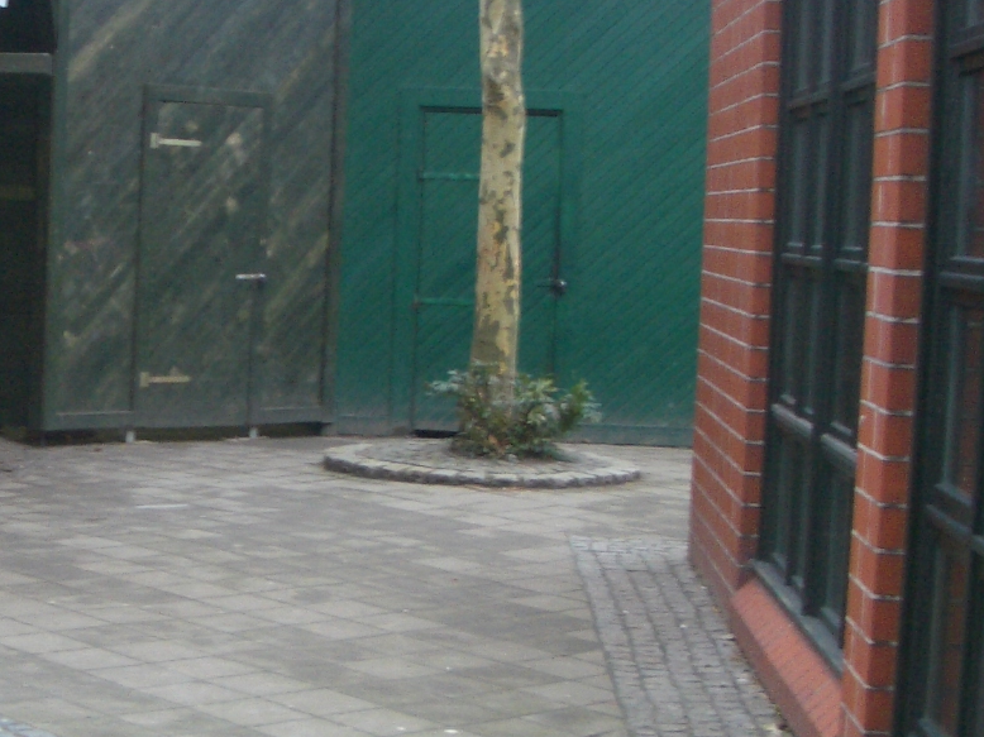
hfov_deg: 26.4
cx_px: 157
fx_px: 2046
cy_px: 403
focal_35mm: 72
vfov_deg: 20.4
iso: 100
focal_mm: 5.8
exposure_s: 1/10
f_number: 2.6
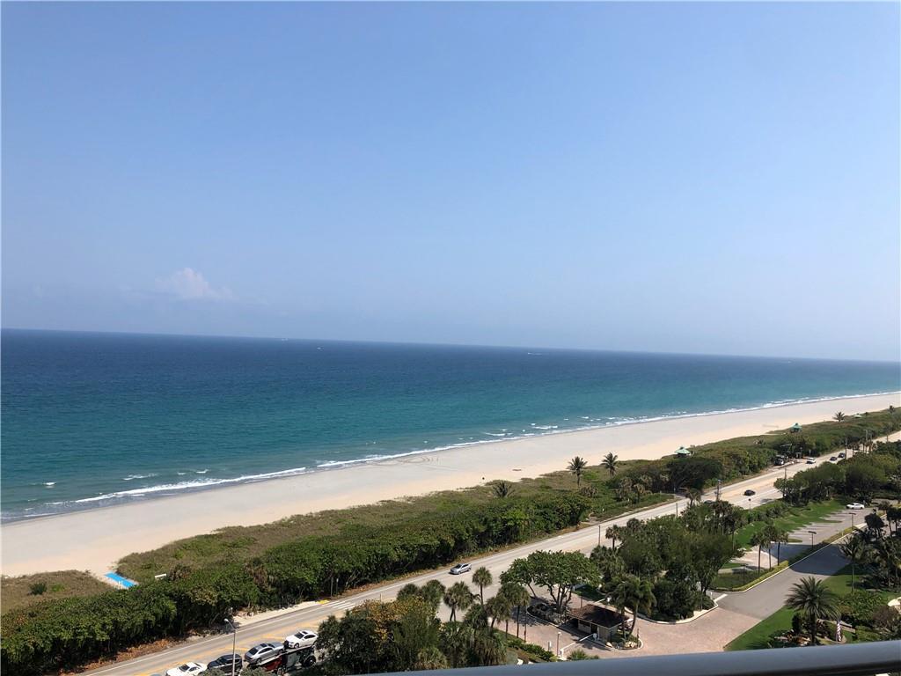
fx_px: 729
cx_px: 450
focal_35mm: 28
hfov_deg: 63.4
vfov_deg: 49.7
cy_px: 338
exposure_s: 1/2857
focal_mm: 4
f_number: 1.8
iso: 25
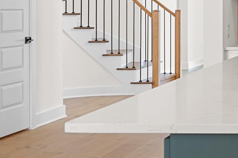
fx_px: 733
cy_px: 6
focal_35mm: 111
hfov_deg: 16.6
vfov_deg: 12.2
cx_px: 365
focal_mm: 35
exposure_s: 1/13
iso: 400
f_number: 5.6
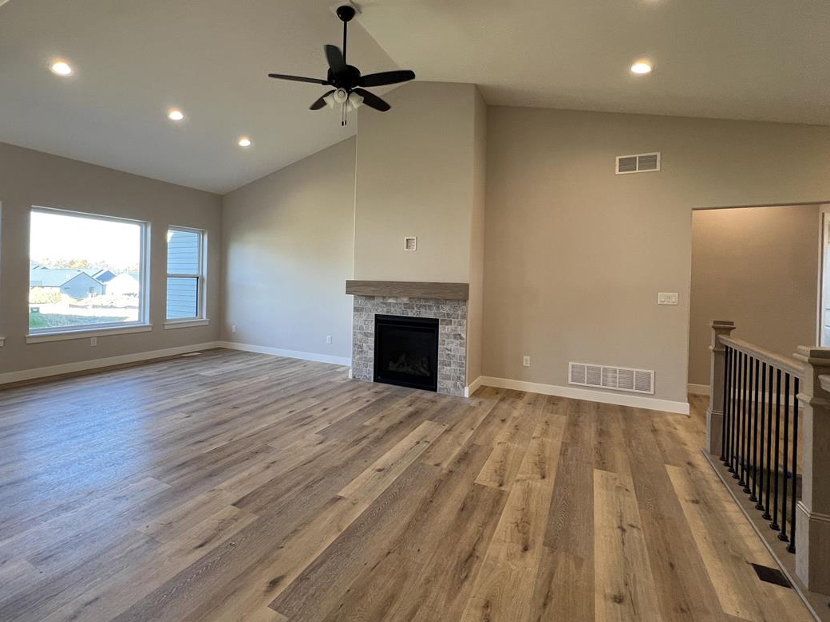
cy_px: 281
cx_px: 371
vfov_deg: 77.9
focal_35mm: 16
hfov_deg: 94.2
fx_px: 384
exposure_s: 1/120
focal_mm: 1.57
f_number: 1.8
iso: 100
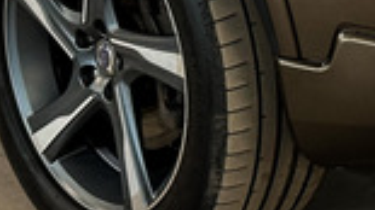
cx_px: 385
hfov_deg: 10.5
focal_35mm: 203
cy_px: -266
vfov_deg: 5.8
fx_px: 2017
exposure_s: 1/50
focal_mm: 6.86
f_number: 1.78
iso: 160
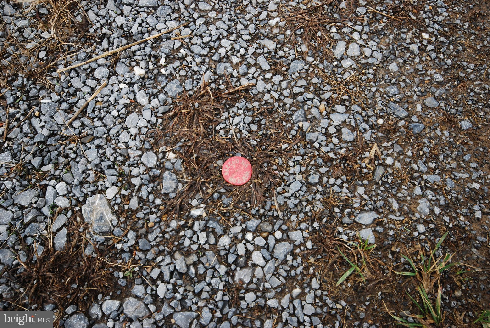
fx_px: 409
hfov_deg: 61.9
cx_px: 245
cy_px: 164
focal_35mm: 30
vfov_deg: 43.7
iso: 200
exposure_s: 1/80
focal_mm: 20
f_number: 8
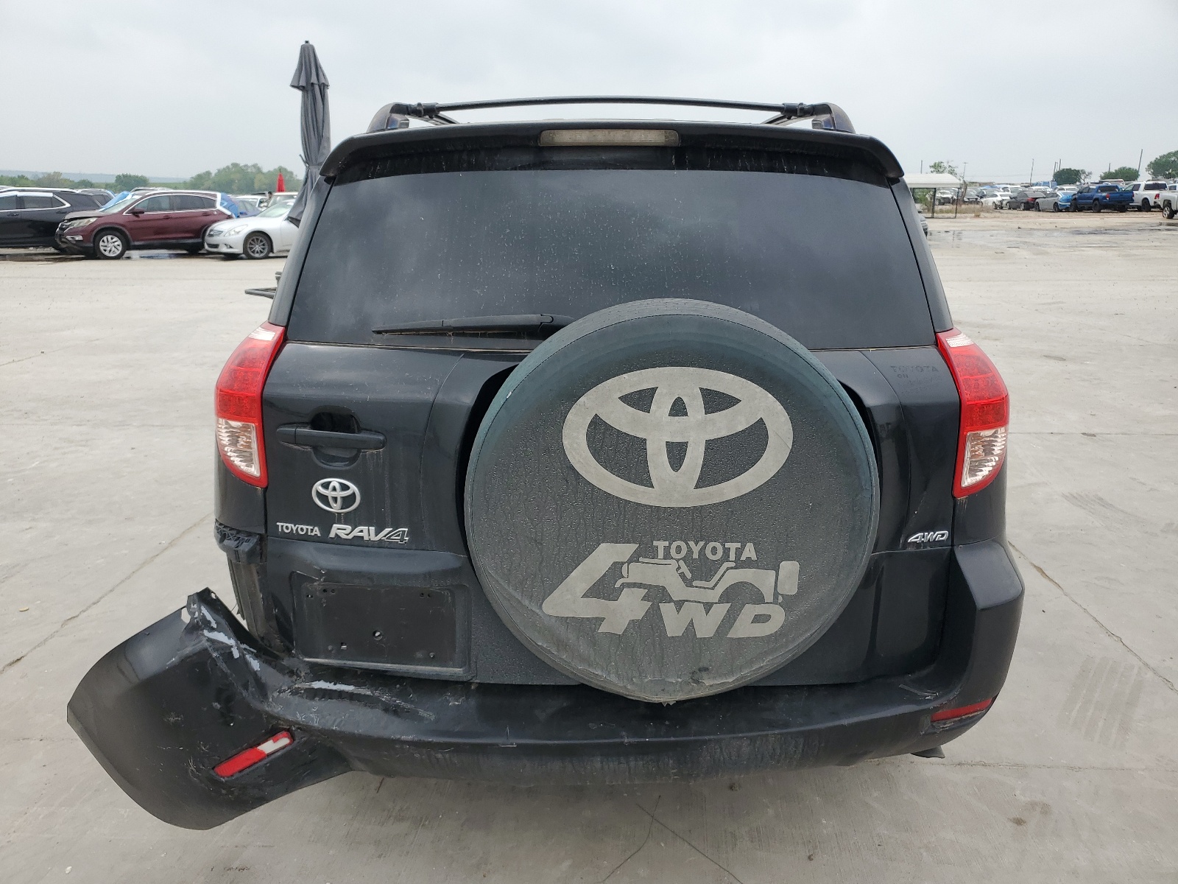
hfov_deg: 67.3
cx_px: 589
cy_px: 442
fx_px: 885
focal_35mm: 26
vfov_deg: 53.1
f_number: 1.5
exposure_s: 1/1429
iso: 50
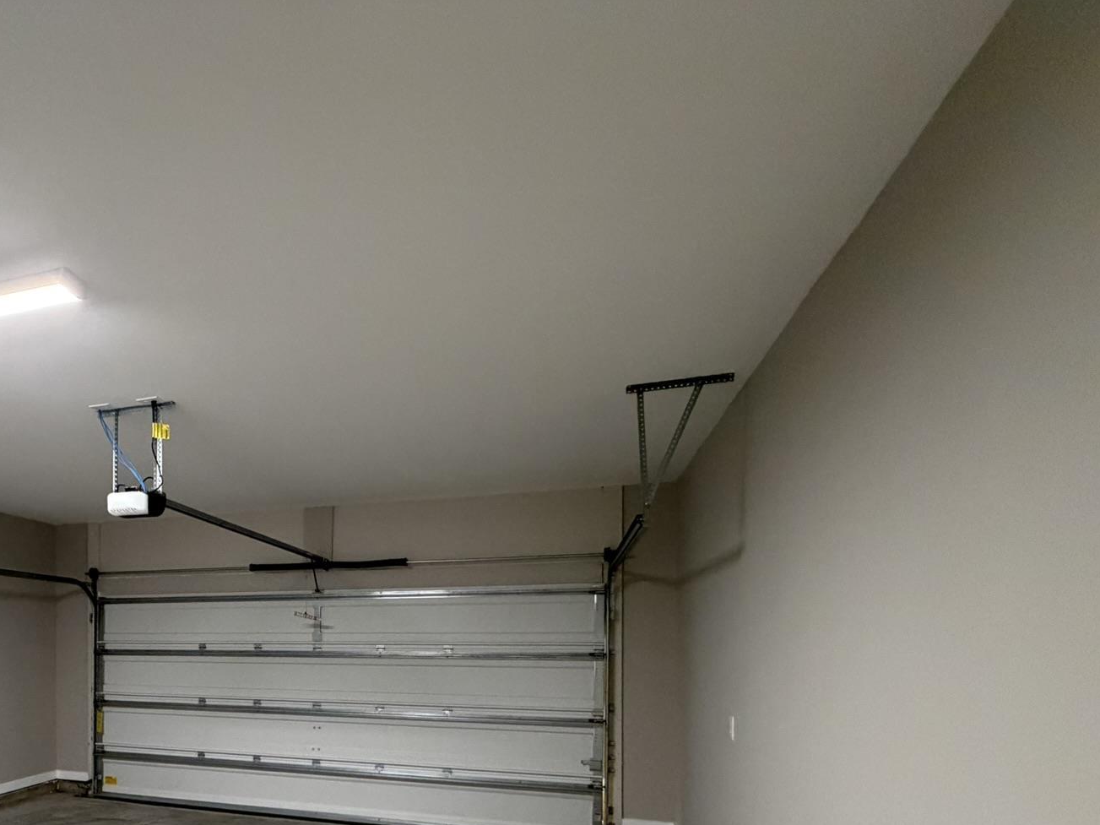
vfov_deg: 57.1
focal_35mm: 22
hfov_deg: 72.3
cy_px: 645
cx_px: 306
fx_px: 699
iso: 640
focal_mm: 2.22
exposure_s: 1/60
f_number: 2.2
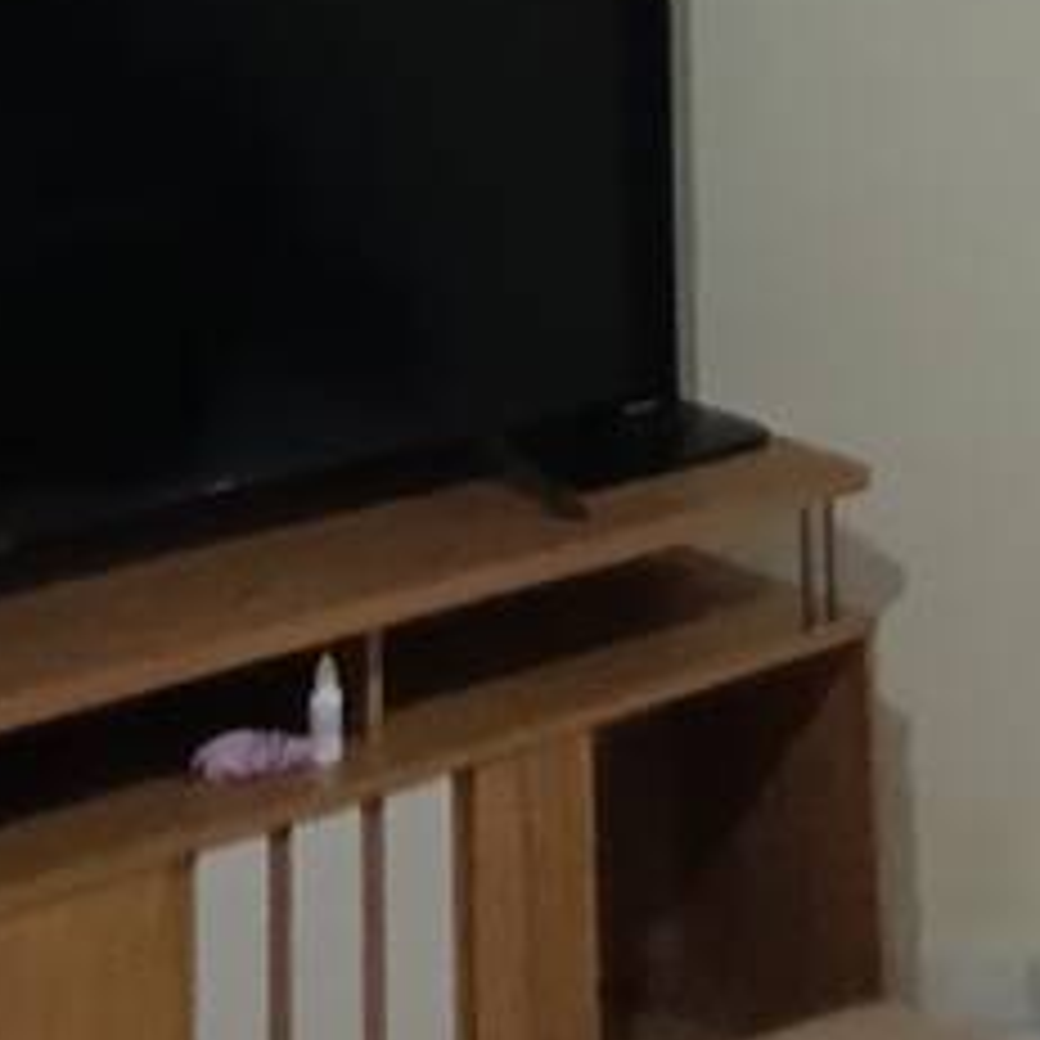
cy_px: -1166
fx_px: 2991
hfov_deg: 19.4
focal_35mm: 88
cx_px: 900
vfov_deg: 15.1
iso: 500
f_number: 2.2
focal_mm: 1.65
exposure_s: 1/30
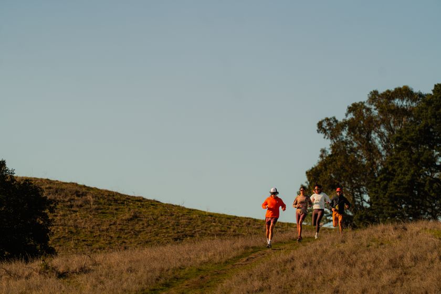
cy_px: 147
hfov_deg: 10.3
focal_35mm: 200
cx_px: 220
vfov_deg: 6.9
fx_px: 2450
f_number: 3.5
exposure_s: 1/3200
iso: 200
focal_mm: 200
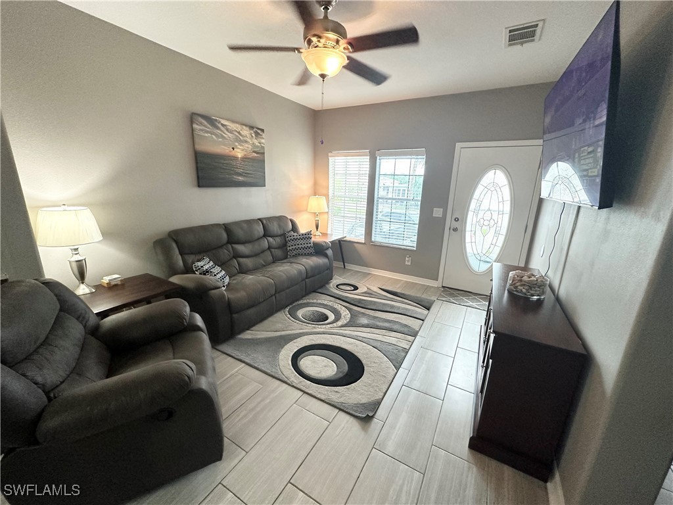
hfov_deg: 102.1
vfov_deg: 85.7
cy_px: 252
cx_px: 336
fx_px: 272
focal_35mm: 14
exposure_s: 1/120
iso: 320
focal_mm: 2.22
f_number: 2.2
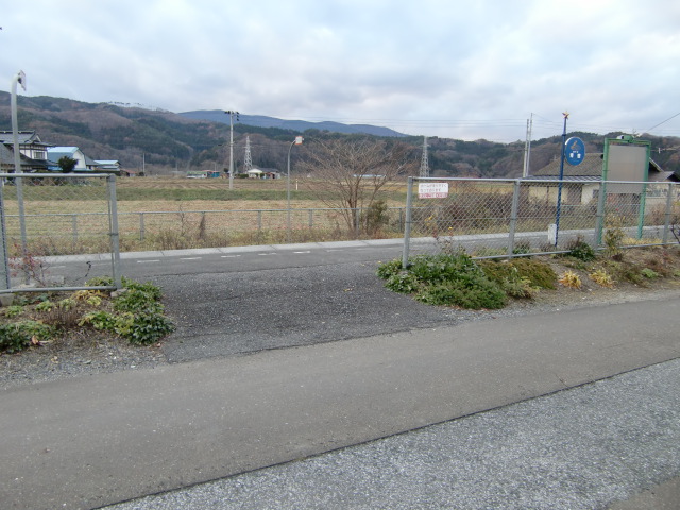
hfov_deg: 63.4
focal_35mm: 28
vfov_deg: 49.7
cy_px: 255
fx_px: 550
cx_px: 340
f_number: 2.6
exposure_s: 1/60
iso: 160
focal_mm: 4.9
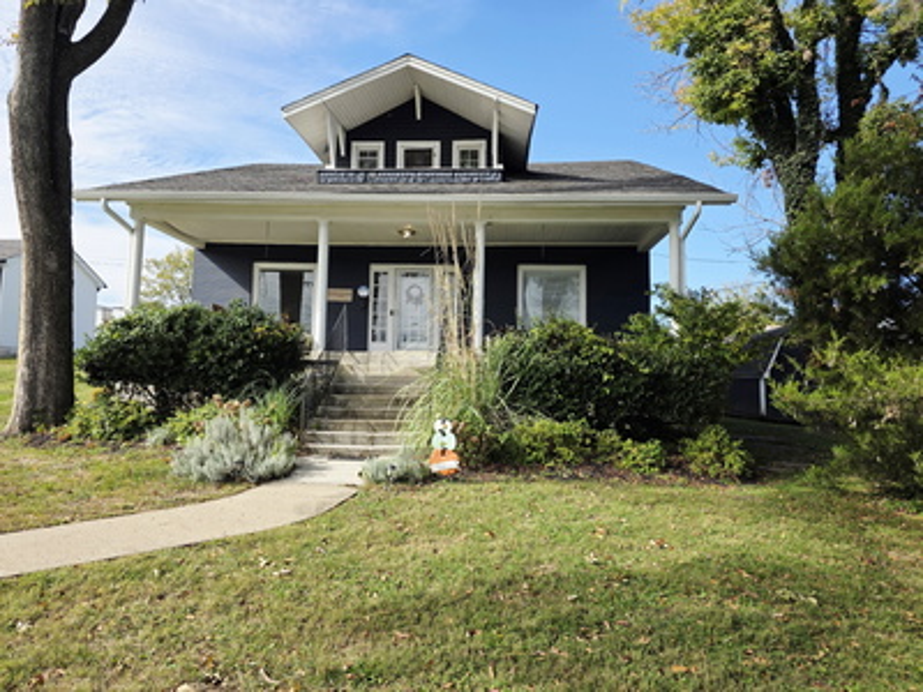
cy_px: 346
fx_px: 613
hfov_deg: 73.9
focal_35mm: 23
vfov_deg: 58.9
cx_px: 462
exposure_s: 1/3333
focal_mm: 6.3
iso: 80
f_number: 1.7
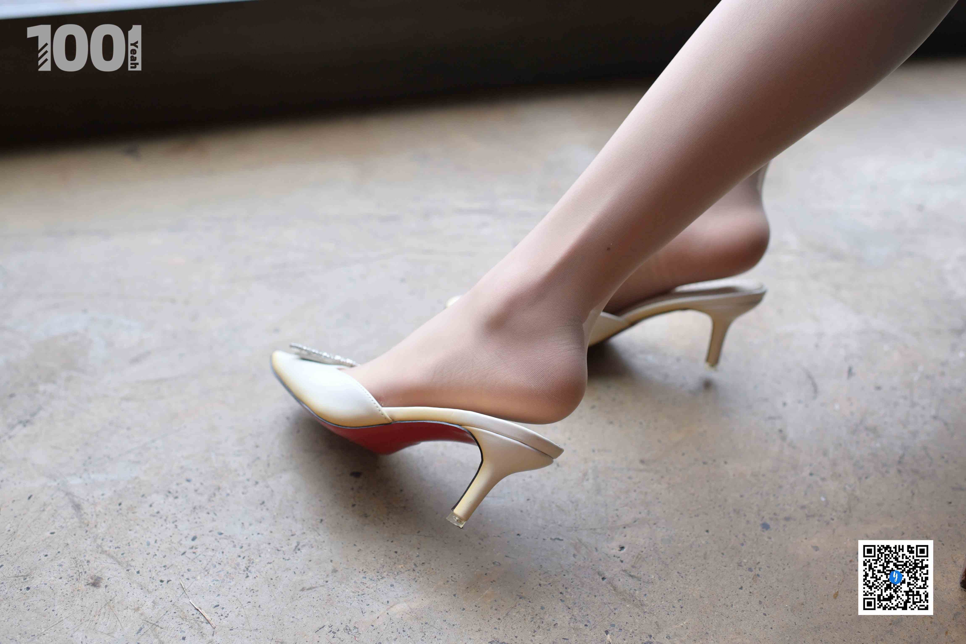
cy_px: 322
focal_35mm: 35
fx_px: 939
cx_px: 483
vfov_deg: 37.9
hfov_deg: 54.4
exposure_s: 1/250
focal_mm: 35
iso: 800
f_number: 3.5
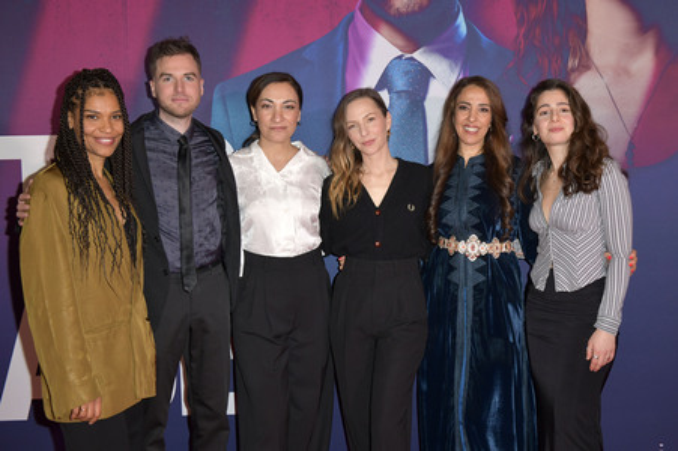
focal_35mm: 38
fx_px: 715
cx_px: 339
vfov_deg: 35.0
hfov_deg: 50.7
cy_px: 226
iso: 800
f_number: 5.6
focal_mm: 38
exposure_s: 1/200
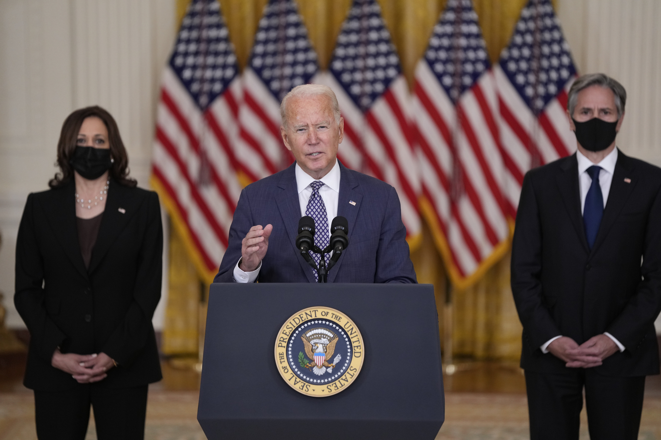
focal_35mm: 200
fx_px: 3672
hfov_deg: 10.3
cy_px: 220
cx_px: 330
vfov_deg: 6.9
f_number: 2.8
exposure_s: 1/200
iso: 2000
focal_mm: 200
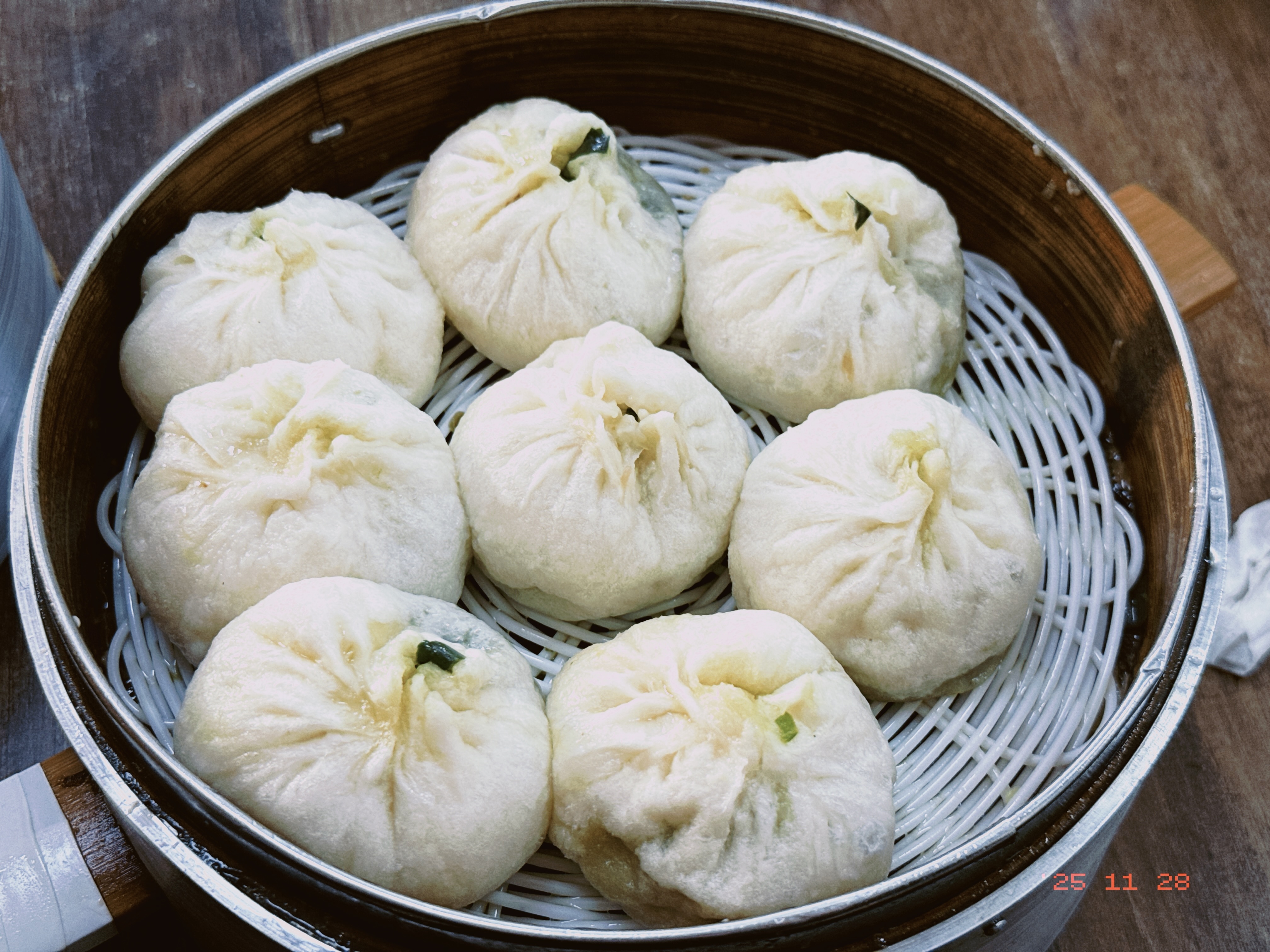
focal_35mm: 48
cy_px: 476
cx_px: 635
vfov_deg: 30.3
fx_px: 1761
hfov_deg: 39.7
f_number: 1.78
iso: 100
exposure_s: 1/95
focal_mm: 6.76
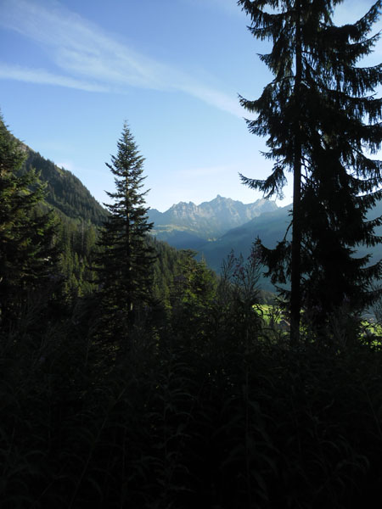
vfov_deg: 65.3
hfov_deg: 51.4
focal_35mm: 27
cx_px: 191
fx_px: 397
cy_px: 254
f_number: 3.5
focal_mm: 4.9
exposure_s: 1/267
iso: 80
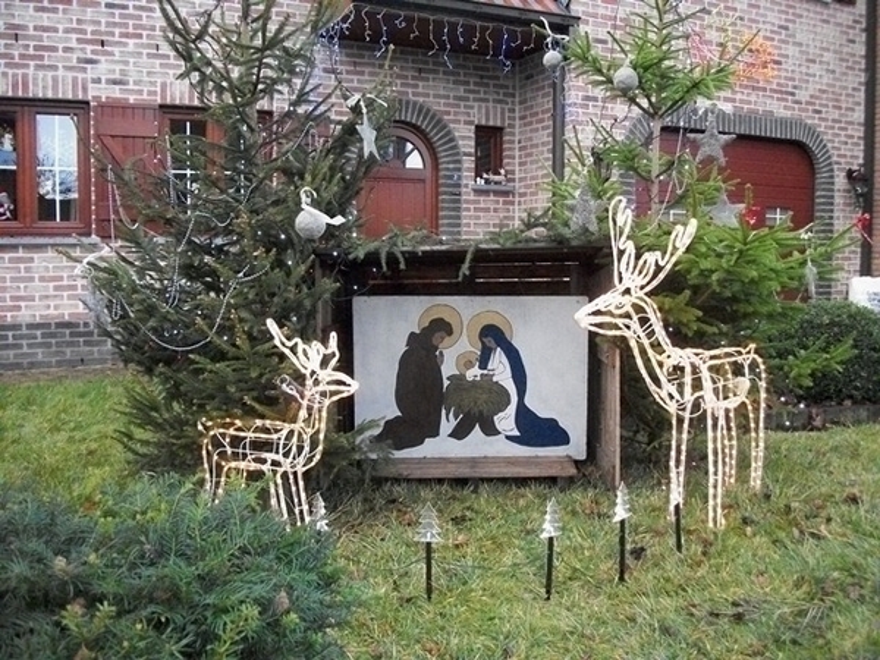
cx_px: 440
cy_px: 330
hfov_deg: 56.8
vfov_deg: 44.2
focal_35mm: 32
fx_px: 813
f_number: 2.9
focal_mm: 5.7
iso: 554
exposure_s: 1/125
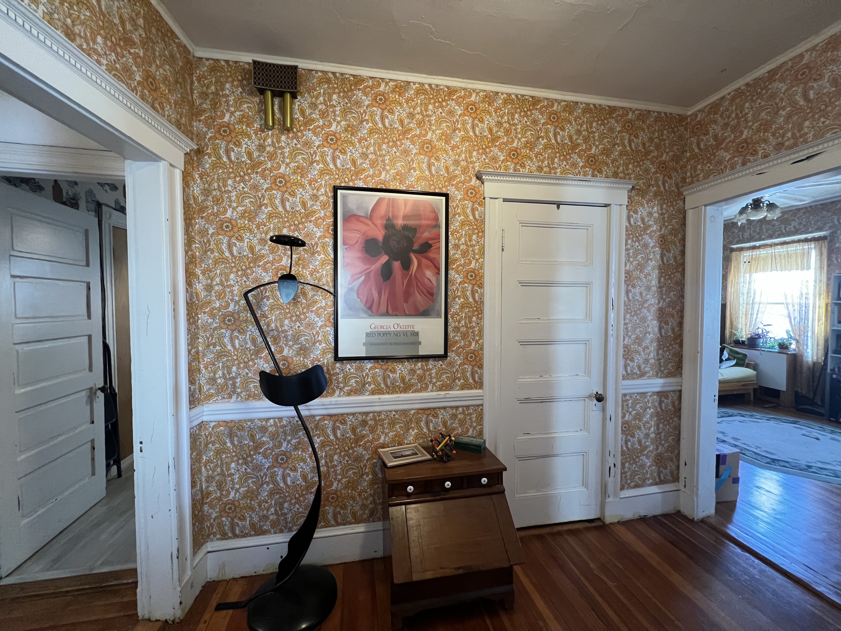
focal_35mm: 13
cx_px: 420
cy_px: 316
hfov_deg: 106.2
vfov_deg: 89.9
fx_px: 316
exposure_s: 1/60
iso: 400
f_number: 1.8
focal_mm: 1.57
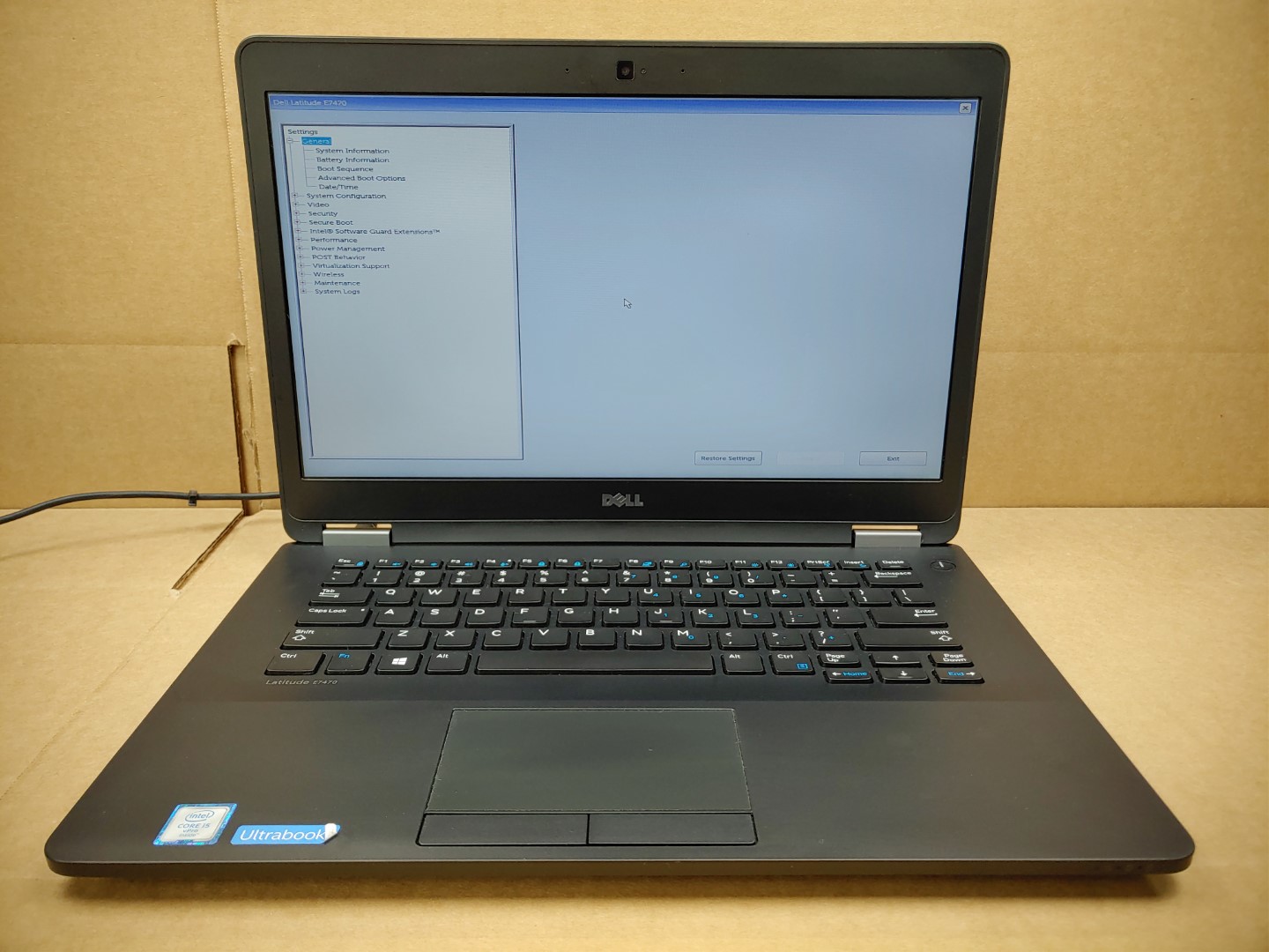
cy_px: 476
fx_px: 953
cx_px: 634
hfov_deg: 67.3
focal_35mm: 26
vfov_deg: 53.1
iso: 50
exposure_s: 1/120
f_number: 1.8
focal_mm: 4.36
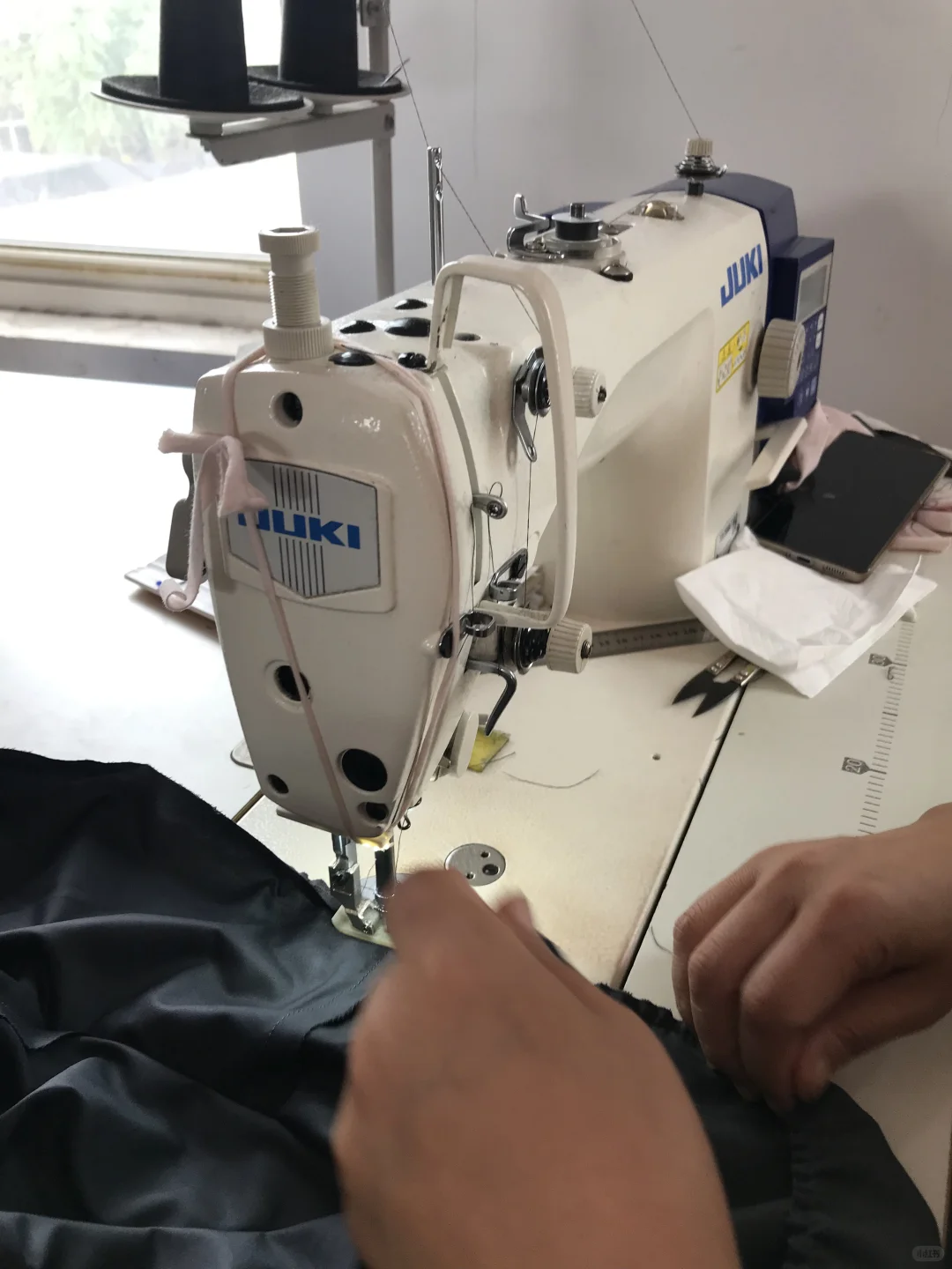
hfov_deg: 49.7
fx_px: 1027
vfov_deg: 63.4
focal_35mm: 28
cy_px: 634
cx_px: 476
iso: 25
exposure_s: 1/100
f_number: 1.8
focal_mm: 3.99
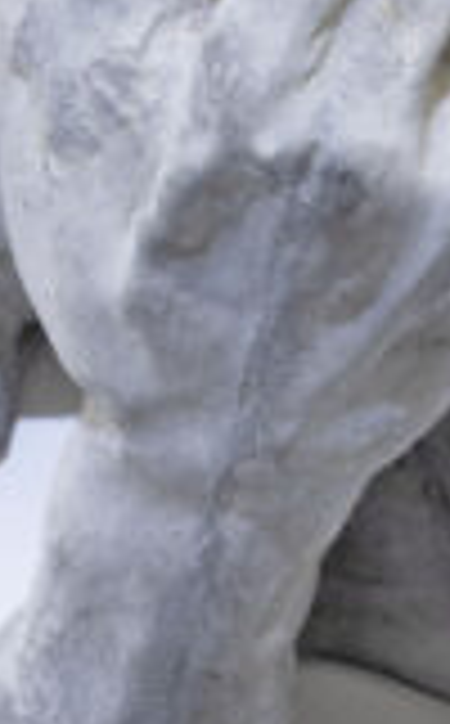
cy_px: -310
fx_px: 20006
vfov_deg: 2.1
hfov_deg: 1.3
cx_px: 760
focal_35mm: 1015
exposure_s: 4
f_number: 16
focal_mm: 160
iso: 100
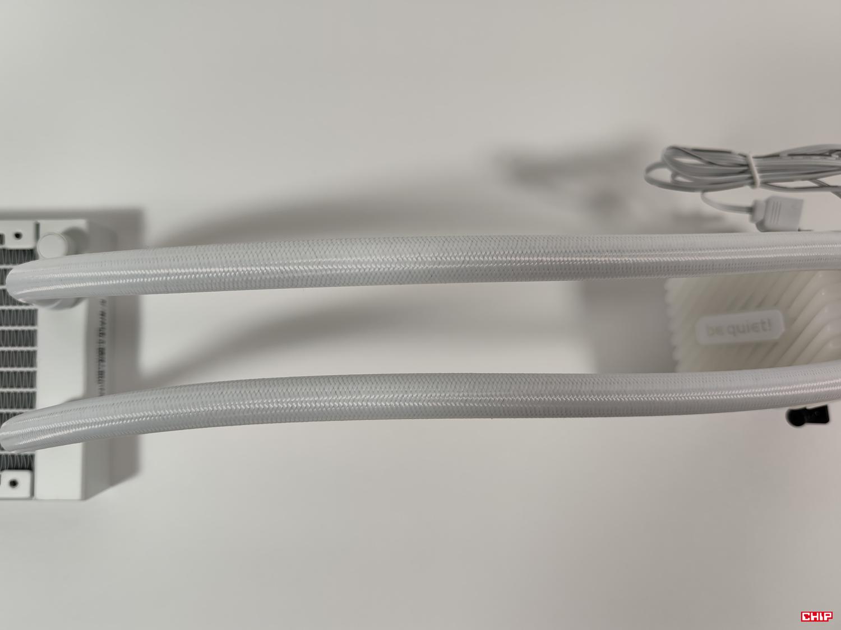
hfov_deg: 69.4
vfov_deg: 54.9
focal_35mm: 25
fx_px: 607
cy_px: 315
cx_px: 420
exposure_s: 1/100
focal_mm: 6.78
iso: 59
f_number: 1.85
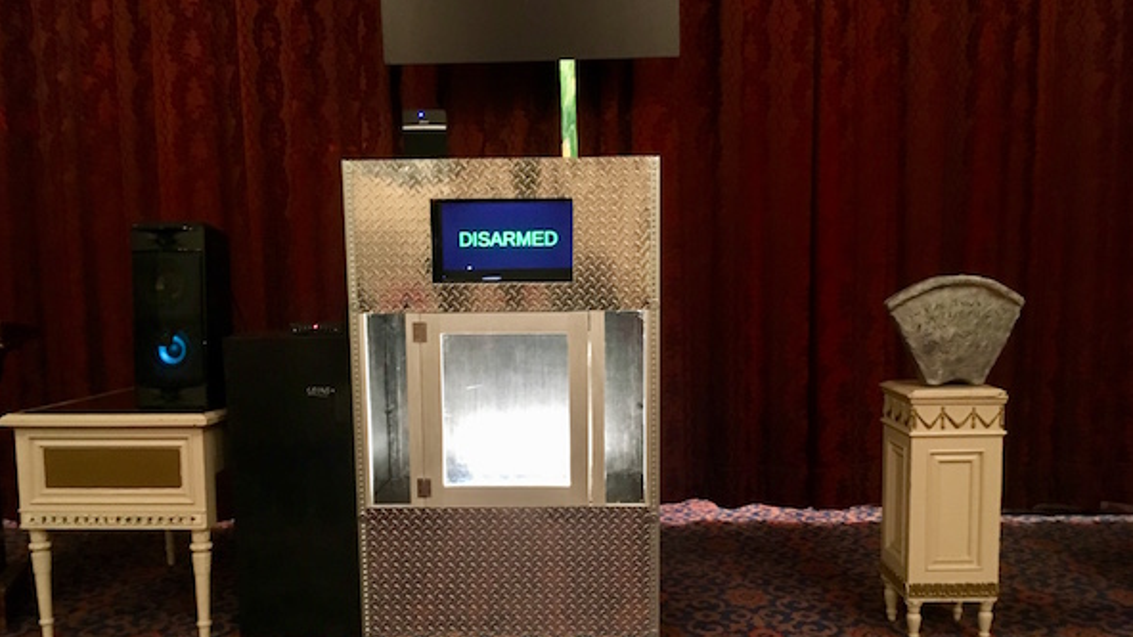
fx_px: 961
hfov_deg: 61.0
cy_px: 384
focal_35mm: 32
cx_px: 568
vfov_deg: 36.5
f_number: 2.2
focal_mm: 4.15
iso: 400
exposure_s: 1/15
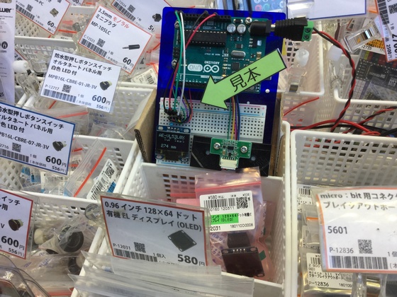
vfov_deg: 45.4
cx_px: 198
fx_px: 356
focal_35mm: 31
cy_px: 148
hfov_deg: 58.4
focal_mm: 3.3
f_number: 2.4
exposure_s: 1/100
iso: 32
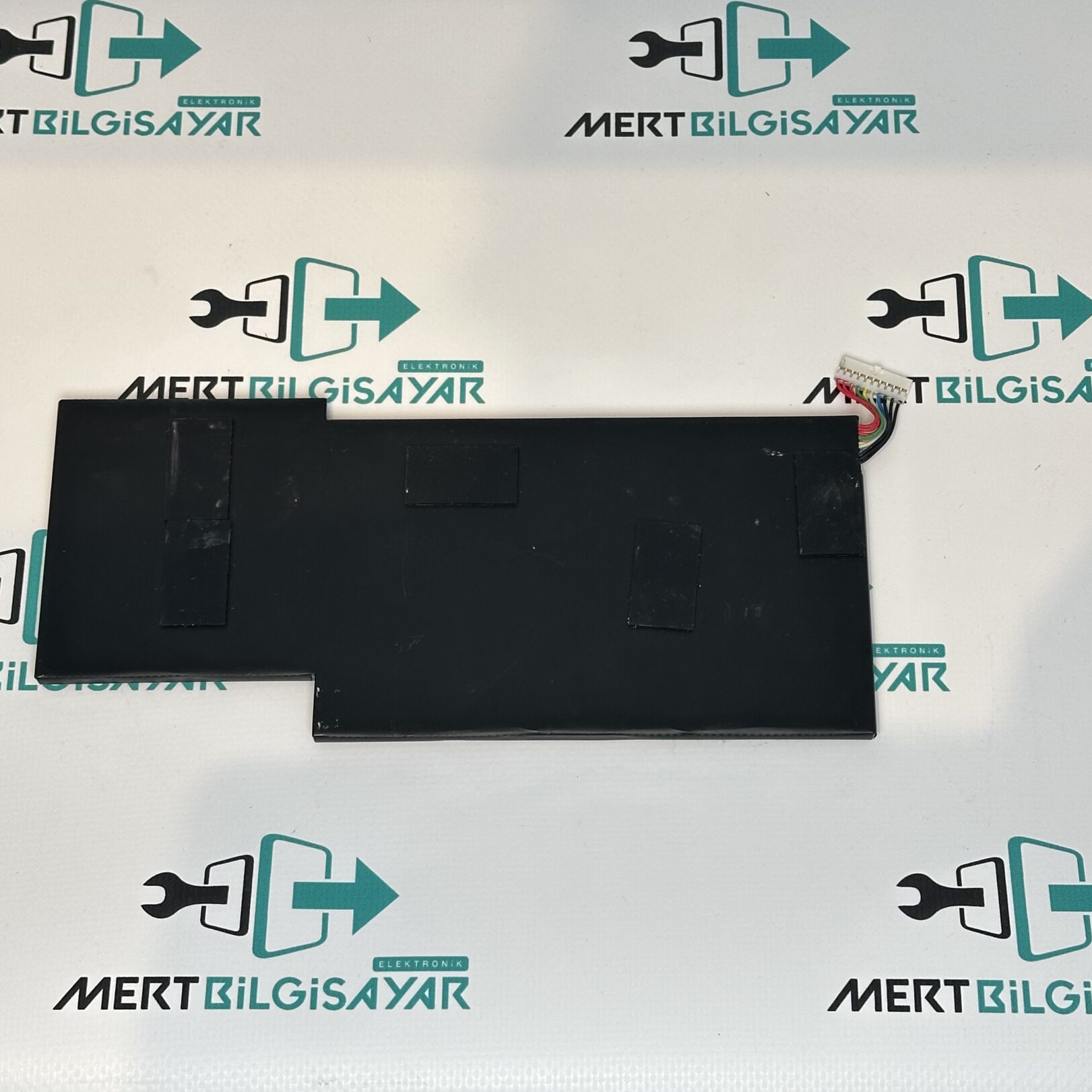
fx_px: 2391
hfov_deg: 25.7
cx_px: 549
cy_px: 565
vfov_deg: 25.7
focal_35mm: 67
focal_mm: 6.86
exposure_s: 1/305
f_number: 1.78
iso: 64
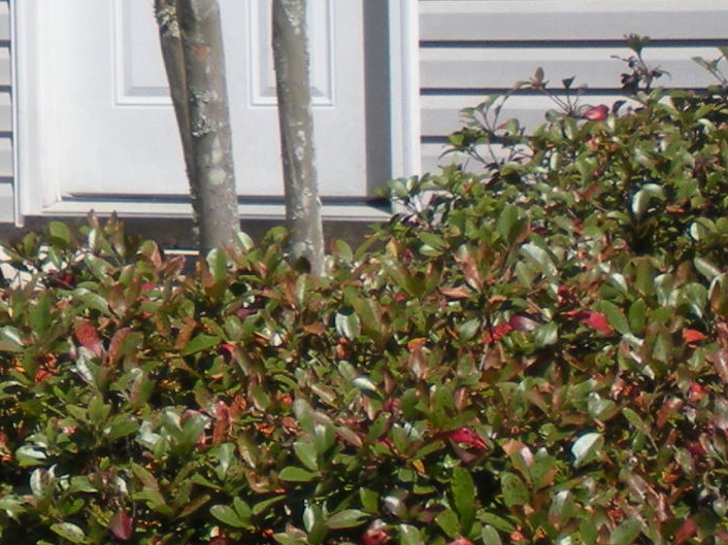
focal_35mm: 153
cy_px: -369
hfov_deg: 12.7
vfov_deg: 9.3
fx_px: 3217
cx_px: -92
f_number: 3.5
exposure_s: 1/952
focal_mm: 6.3
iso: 64
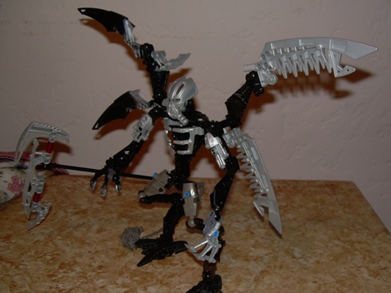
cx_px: 220
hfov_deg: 41.2
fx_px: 520
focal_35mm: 46
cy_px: 146
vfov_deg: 31.5
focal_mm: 6.3
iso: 50
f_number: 2.8
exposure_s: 1/60
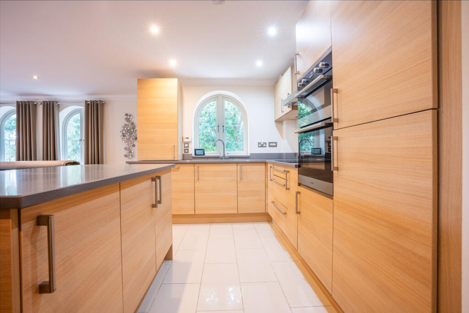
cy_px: 156
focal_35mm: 16
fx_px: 208
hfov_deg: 96.7
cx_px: 234
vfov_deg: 73.8
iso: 200
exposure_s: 1/2.5
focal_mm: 16
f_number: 11
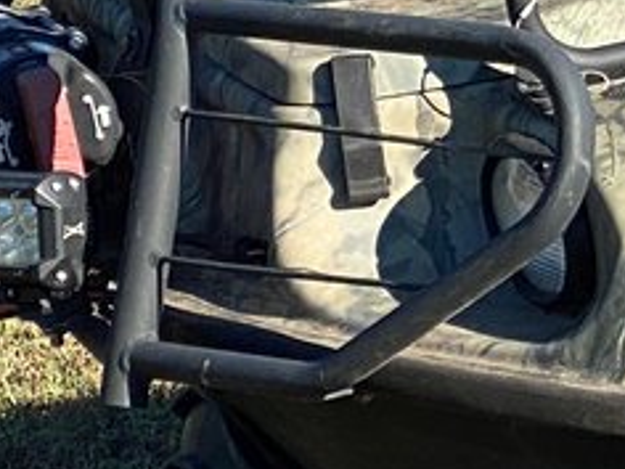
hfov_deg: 5.7
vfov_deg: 4.4
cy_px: 81
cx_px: 1400
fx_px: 6030
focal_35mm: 334
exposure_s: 1/872
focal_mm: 6
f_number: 2
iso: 20
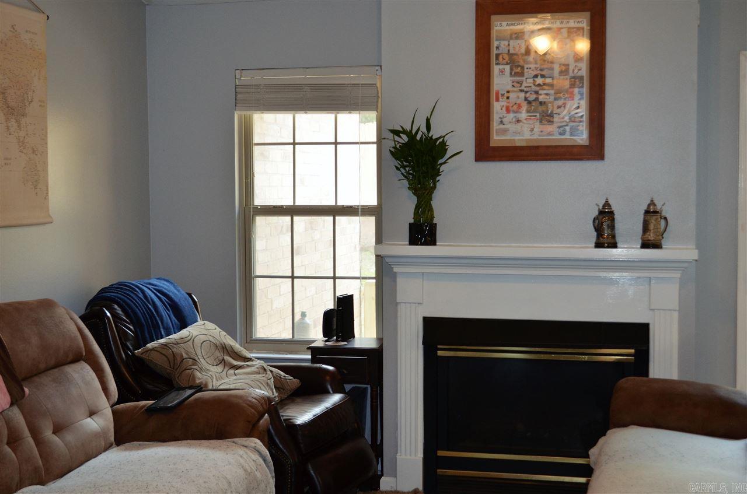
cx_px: 374
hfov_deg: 37.9
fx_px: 1087
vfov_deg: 25.6
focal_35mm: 52
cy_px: 247
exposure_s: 1/60
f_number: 5
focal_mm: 35
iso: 640
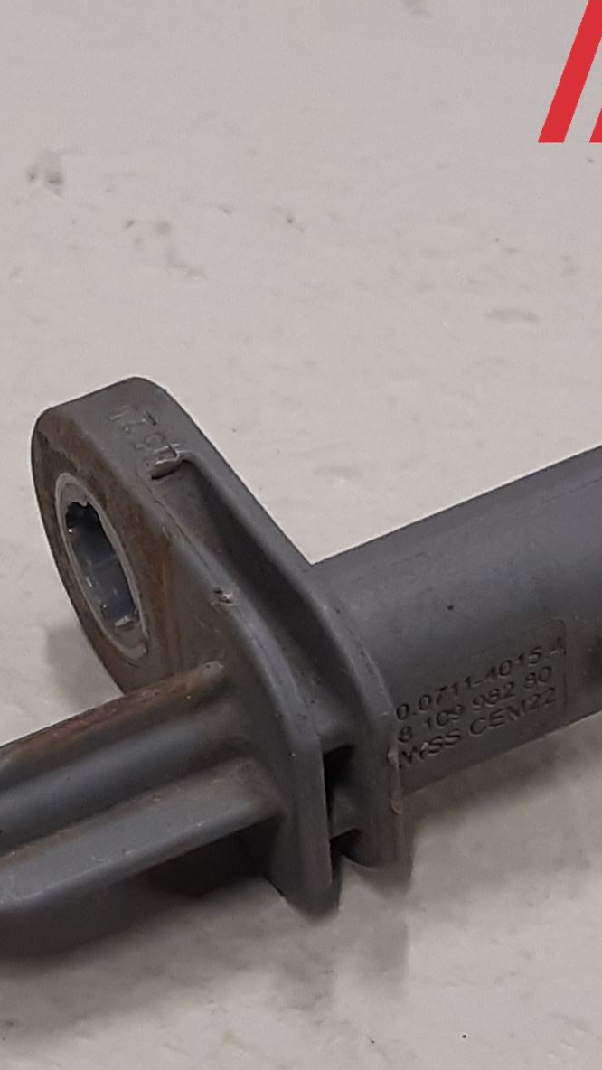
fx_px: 1391
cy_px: 684
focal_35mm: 49
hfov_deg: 24.2
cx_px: 167
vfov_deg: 41.7
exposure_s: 1/50
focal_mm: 3.93
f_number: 1.7
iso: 125
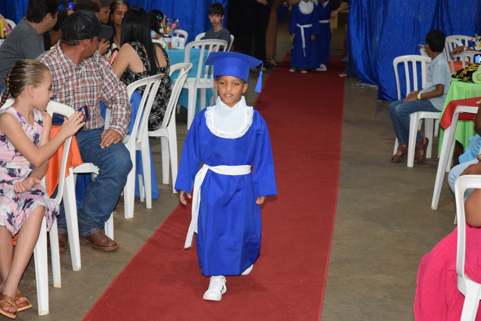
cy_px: 160
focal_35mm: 75
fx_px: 1003
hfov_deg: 27.0
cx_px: 240
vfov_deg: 18.2
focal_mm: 50
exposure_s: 1/60
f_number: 4.5
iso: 3200
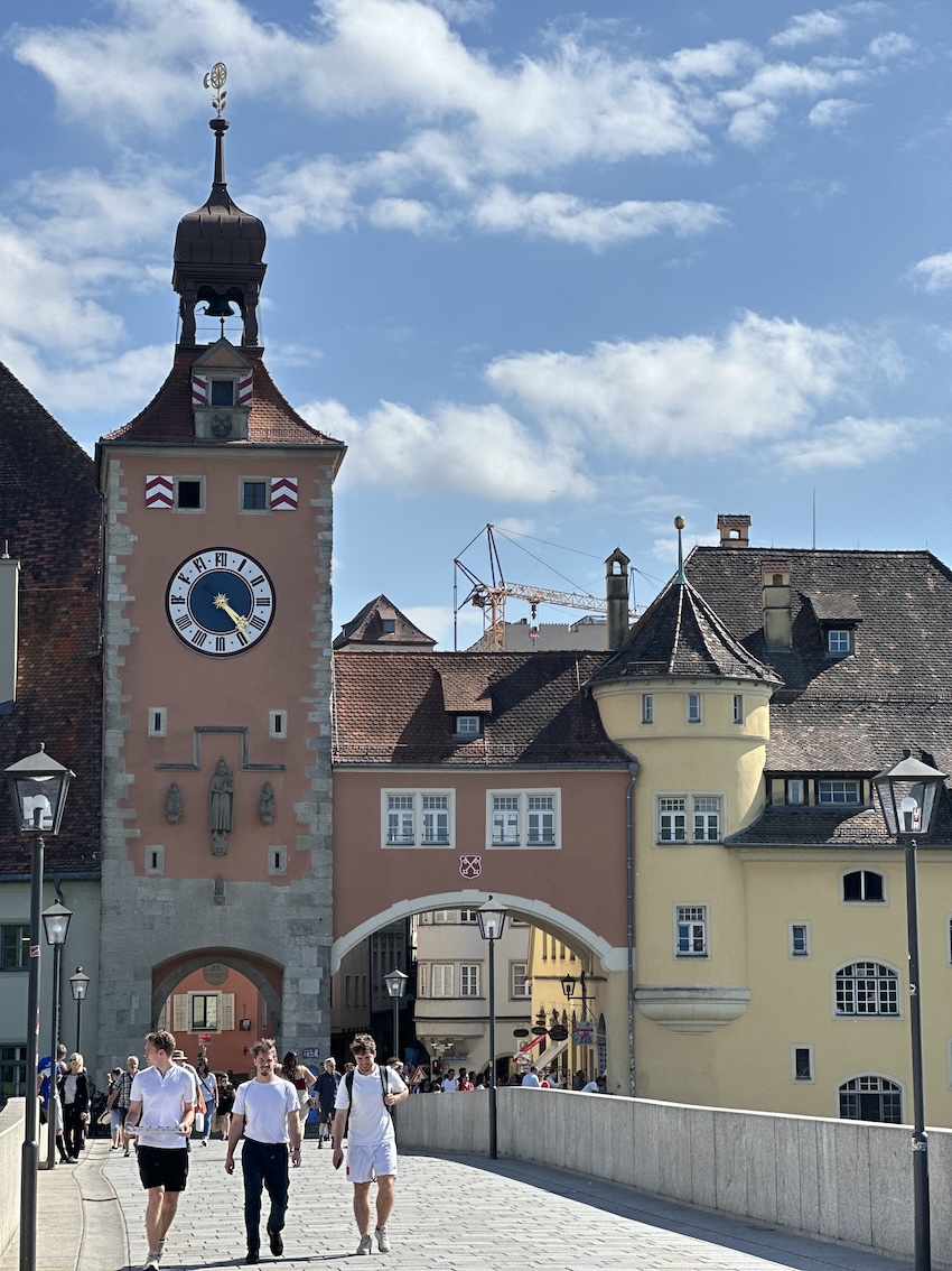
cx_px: 476
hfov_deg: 19.1
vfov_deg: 25.3
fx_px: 2825
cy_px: 636
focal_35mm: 77
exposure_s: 1/612
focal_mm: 9
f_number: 2.8
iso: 32
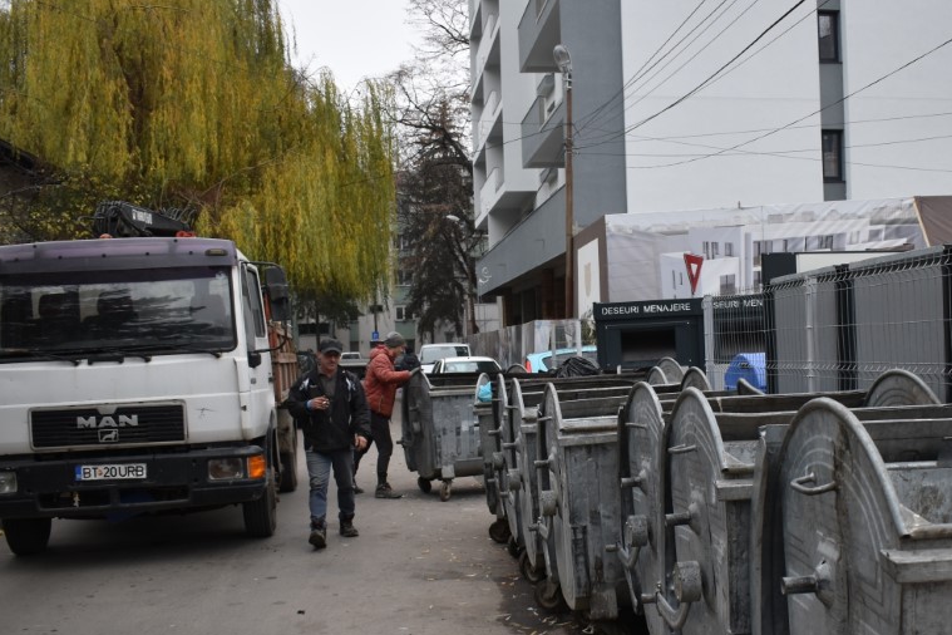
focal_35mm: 41
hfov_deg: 47.1
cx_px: 582
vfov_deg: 32.5
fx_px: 1084
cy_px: 402
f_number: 4.5
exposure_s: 1/250
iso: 400
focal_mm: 18
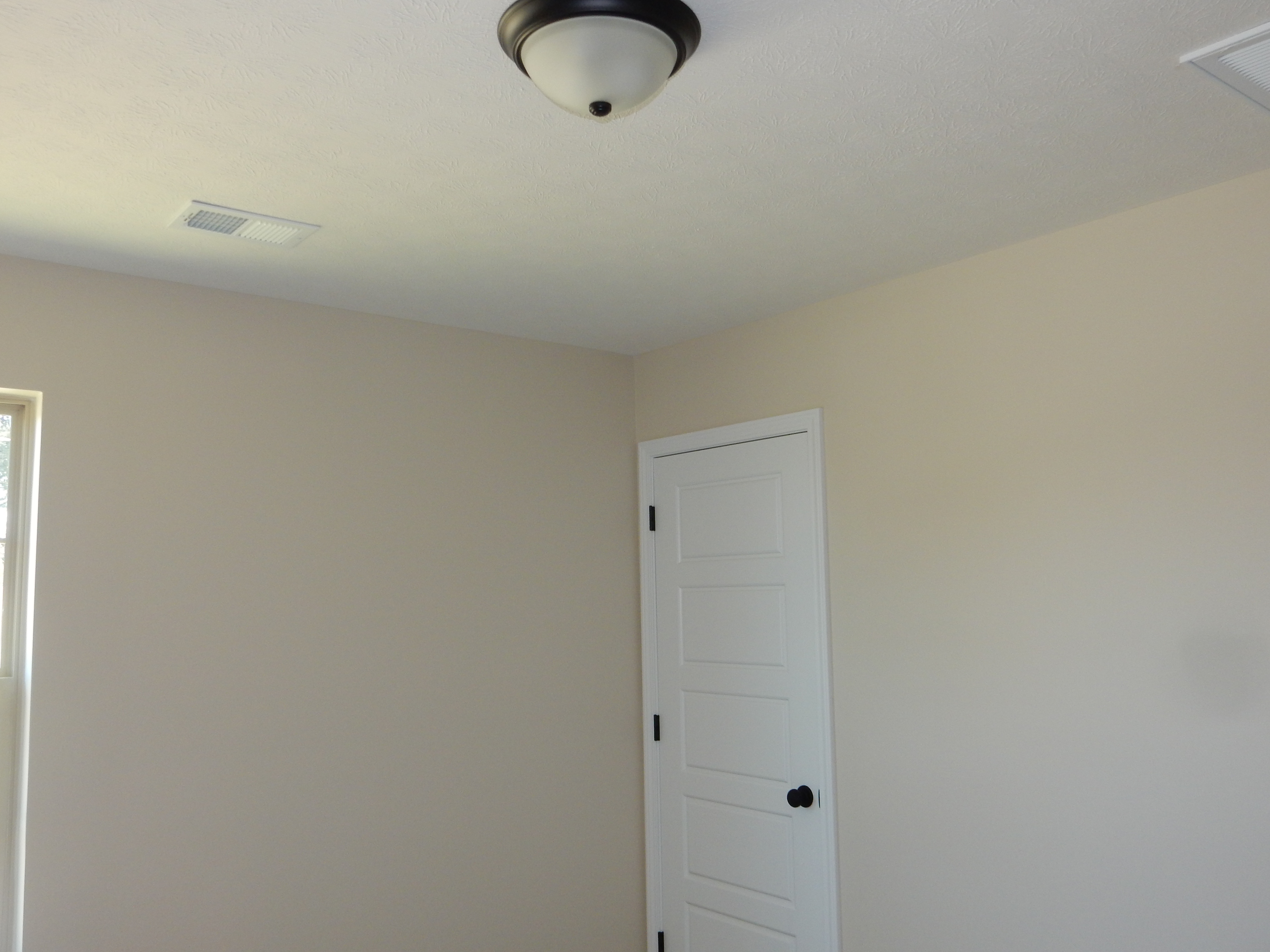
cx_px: 635
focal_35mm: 30
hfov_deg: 60.0
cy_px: 476
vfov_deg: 46.8
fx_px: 1101
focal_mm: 5.4
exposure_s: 1/30
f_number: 4
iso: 200
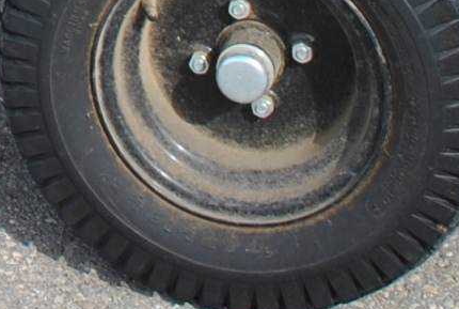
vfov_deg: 5.8
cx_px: -446
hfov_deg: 8.8
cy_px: -640
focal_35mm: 222
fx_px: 2837
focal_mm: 22
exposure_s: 1/160
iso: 100
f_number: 6.3
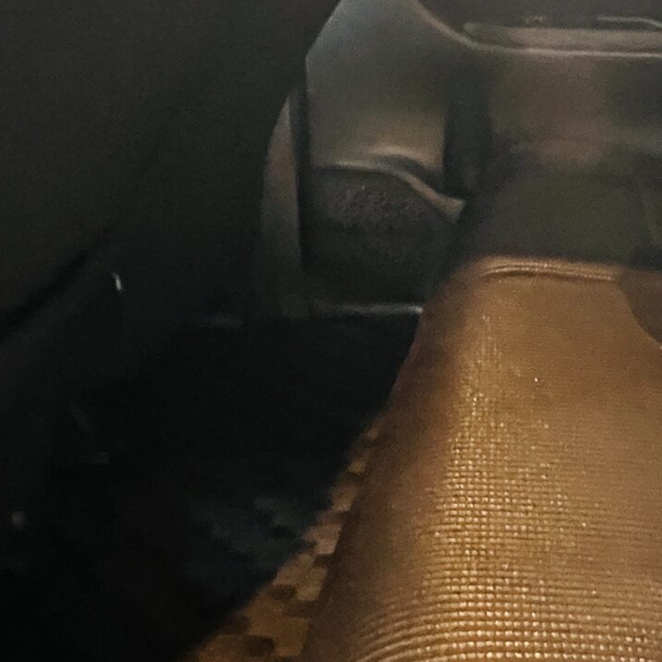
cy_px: 322
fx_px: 887
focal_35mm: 41
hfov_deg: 37.5
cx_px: 628
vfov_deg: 40.9
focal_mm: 1.57
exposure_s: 1/33
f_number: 1.8
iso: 1250
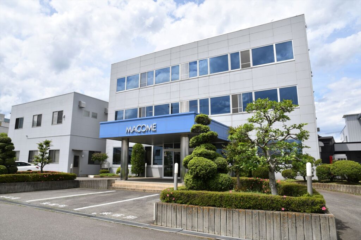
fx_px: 241
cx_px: 180
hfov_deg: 73.7
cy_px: 120
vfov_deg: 53.1
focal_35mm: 24
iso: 100
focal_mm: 16
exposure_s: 1/200
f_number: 9
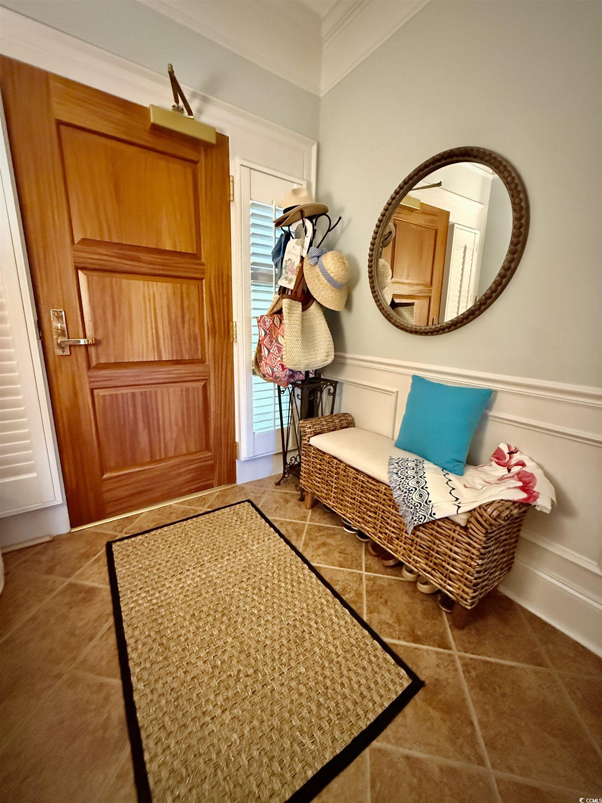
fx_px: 325
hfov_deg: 85.7
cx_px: 301
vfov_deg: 102.1
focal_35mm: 14
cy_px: 402
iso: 1250
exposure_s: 1/60
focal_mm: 2.22
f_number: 2.2
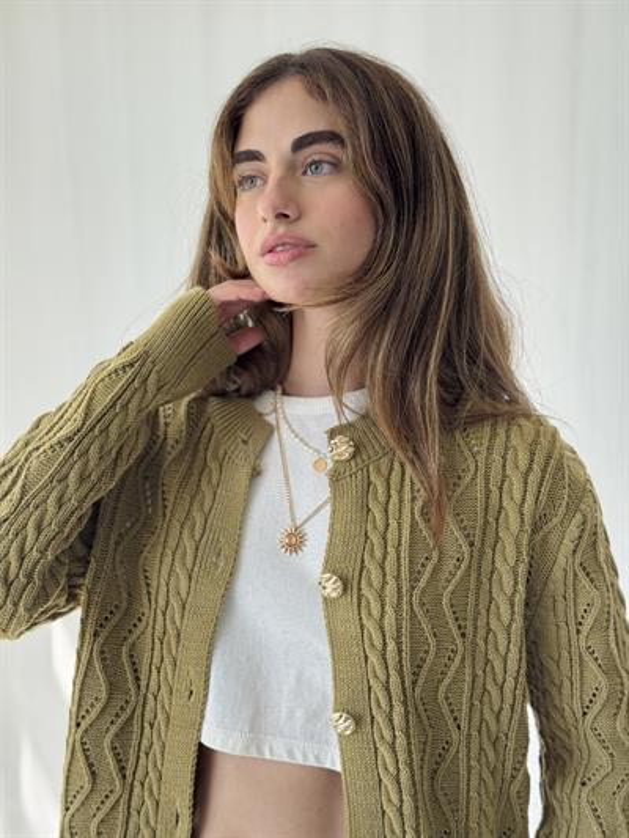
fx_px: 1162
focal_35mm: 48
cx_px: 314
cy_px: 419
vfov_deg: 39.6
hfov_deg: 30.3
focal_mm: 6.76
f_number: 1.78
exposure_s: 1/145
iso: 50
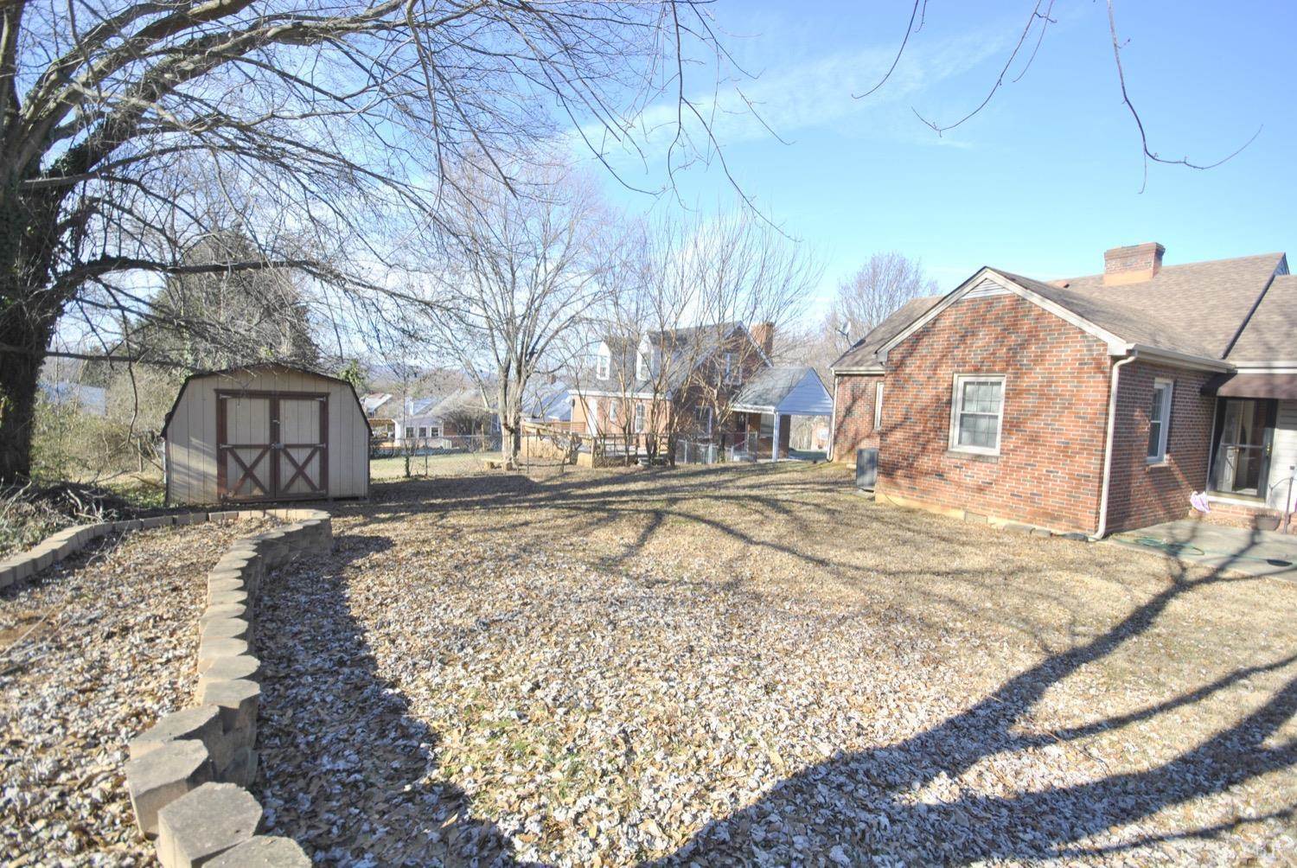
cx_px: 648
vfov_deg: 77.5
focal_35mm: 15
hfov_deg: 100.3
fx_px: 541
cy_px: 434
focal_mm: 10
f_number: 6.3
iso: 100
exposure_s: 1/160
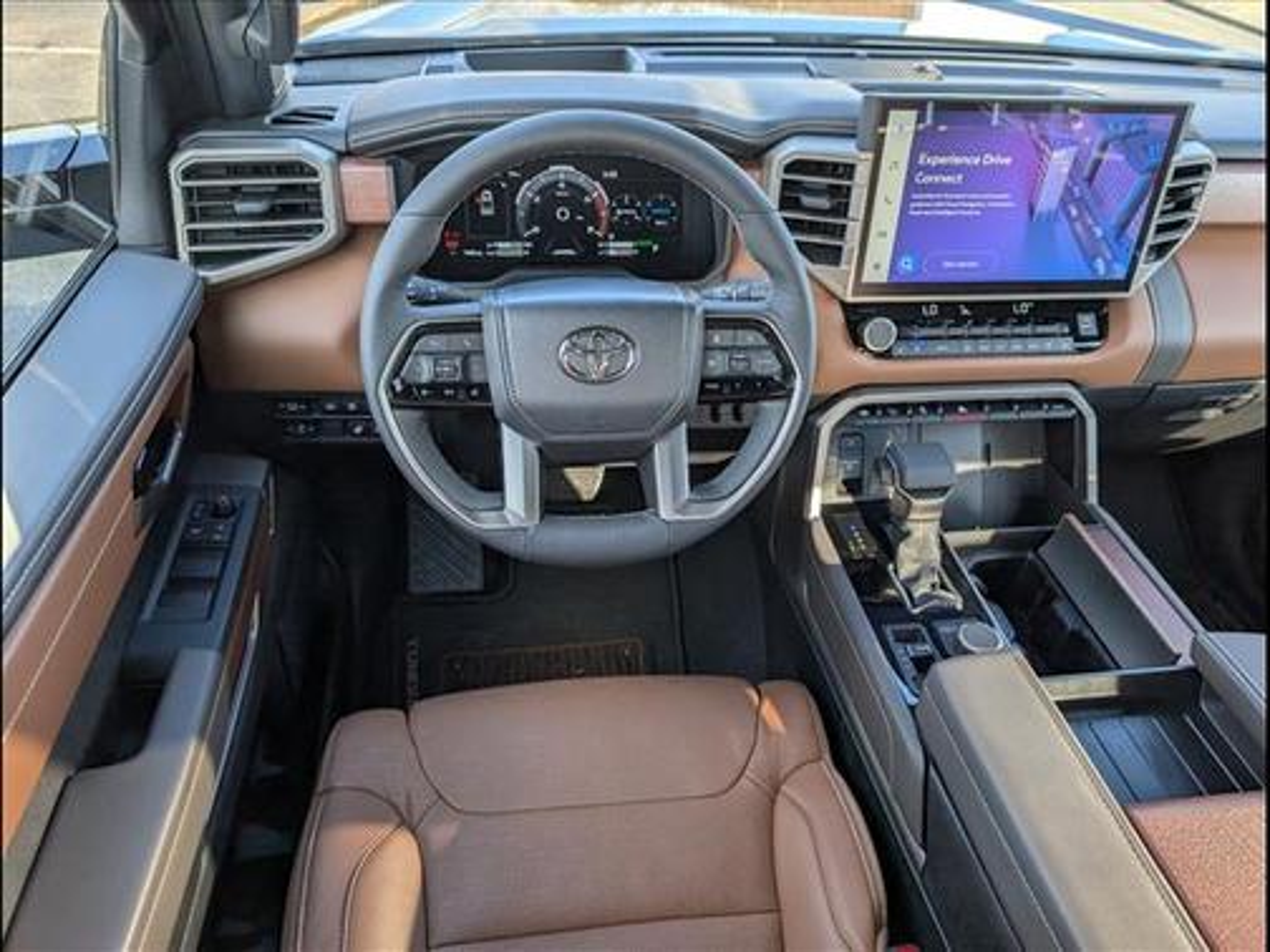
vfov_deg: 56.8
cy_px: 476
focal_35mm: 24
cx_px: 635
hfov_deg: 71.6
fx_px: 881
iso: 43
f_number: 1.68
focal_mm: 6.9
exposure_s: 1/200
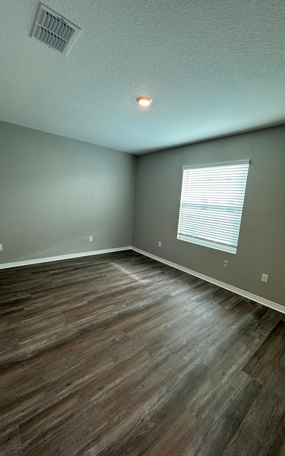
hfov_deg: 74.8
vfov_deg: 101.5
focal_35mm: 15
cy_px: 227
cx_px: 144
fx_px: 186
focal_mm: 2.22
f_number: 2.2
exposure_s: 1/60
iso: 200
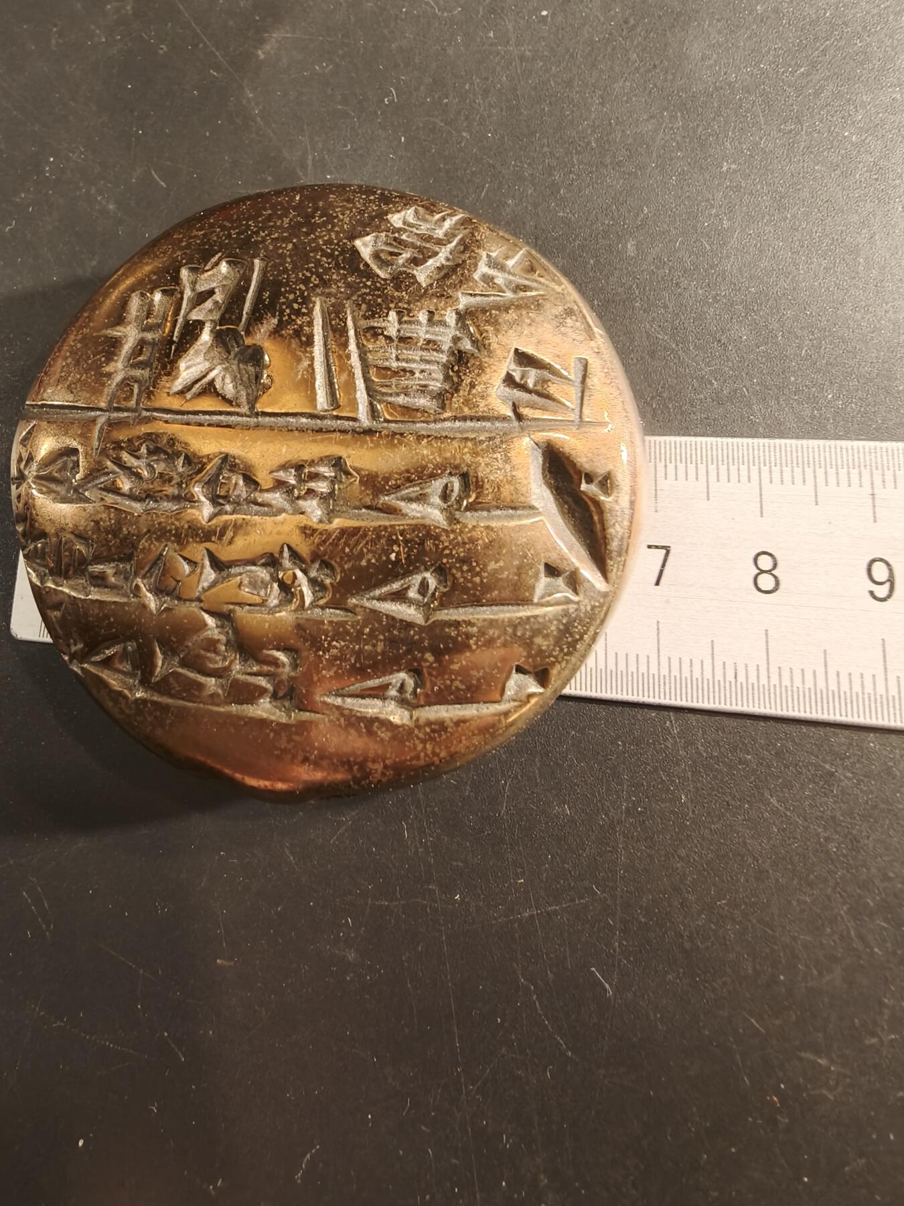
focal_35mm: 23
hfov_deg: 58.9
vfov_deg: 73.9
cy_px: 603
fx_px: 801
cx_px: 452
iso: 320
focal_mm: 2.32
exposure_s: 1/50
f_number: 2
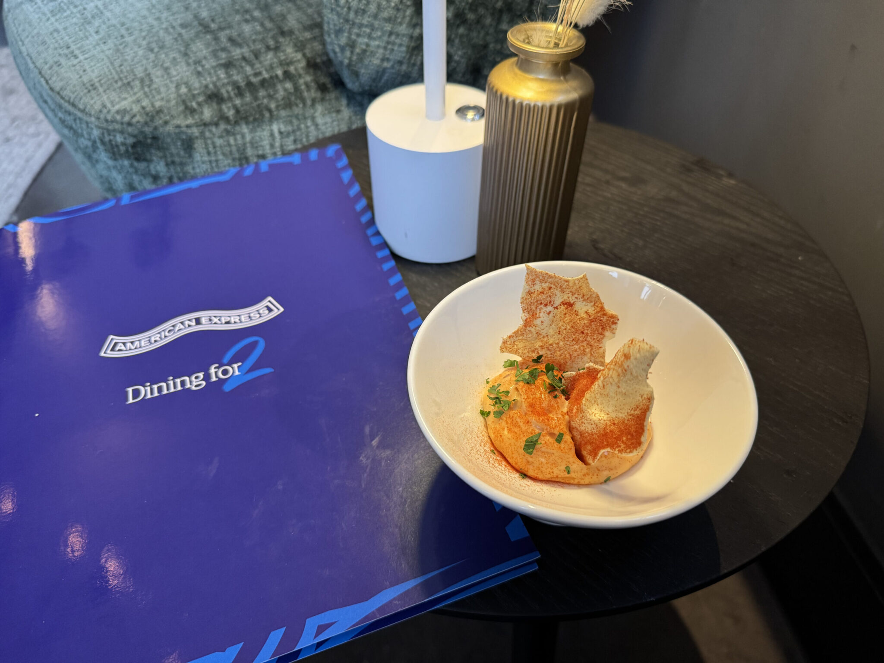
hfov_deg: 71.6
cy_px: 332
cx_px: 442
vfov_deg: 56.8
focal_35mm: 24
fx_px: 613
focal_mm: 6.76
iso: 320
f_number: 1.78
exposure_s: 1/50
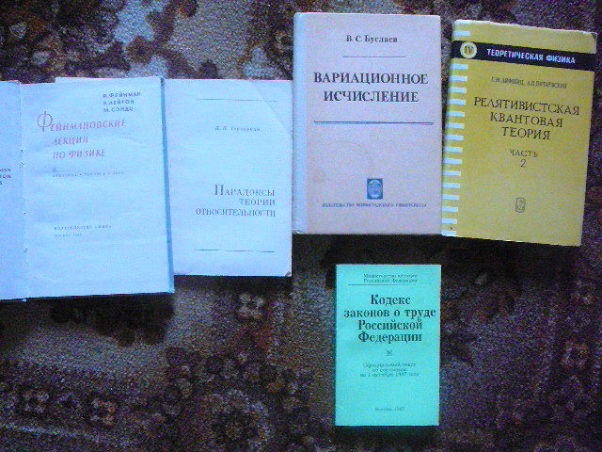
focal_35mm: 35
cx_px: 301
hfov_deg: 52.6
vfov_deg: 40.7
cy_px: 226
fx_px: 609
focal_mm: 5.2
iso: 800
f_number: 2.8
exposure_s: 1/25
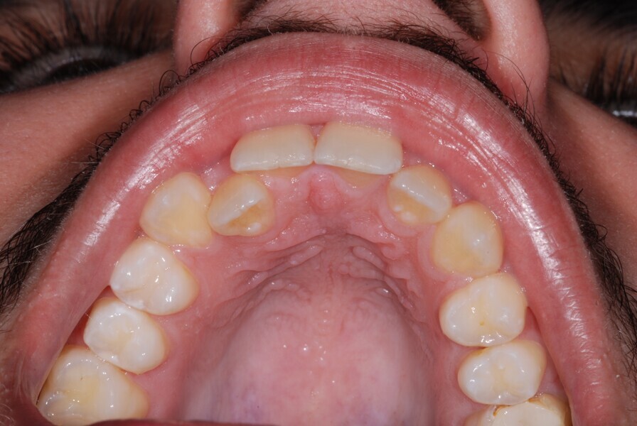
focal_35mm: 158
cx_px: 318
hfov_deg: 13.0
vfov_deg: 8.7
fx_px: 2790
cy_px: 213
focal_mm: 105
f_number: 29
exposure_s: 1/125
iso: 100
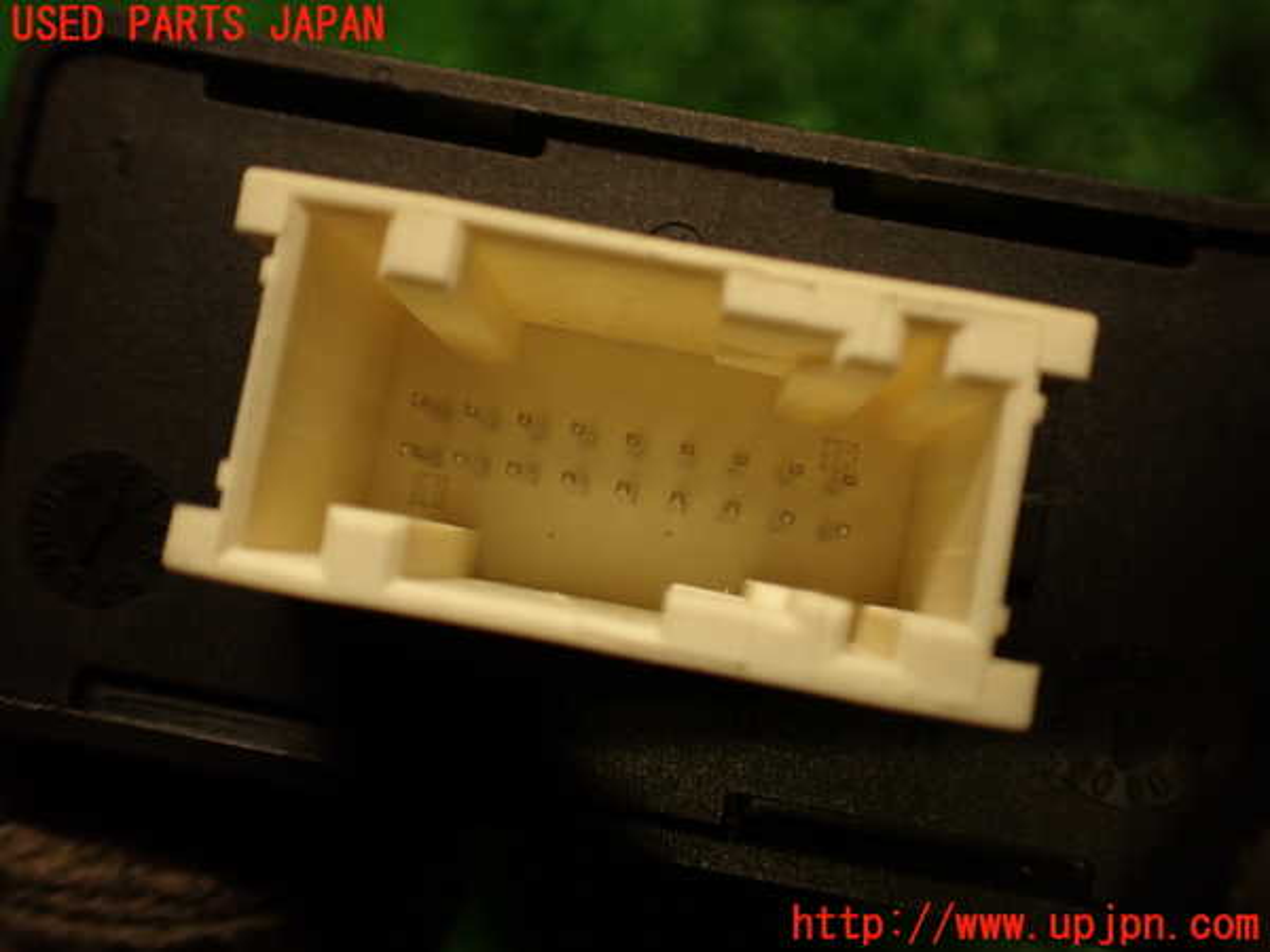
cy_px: 476
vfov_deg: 44.2
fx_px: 1174
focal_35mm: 32
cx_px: 635
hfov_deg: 56.8
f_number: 2.4
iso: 200
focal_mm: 5.79
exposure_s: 1/40
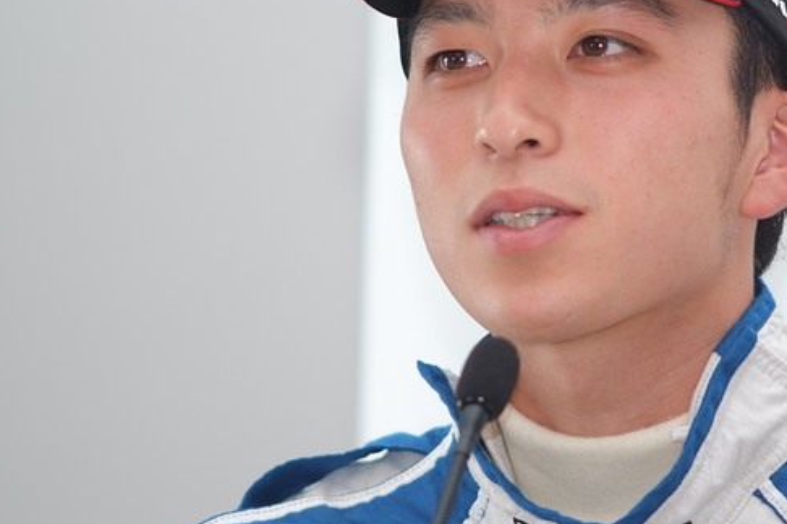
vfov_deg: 3.4
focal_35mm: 400
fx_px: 8744
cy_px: 173
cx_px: 515
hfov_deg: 5.2
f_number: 2.8
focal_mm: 180
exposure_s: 1/250
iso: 200
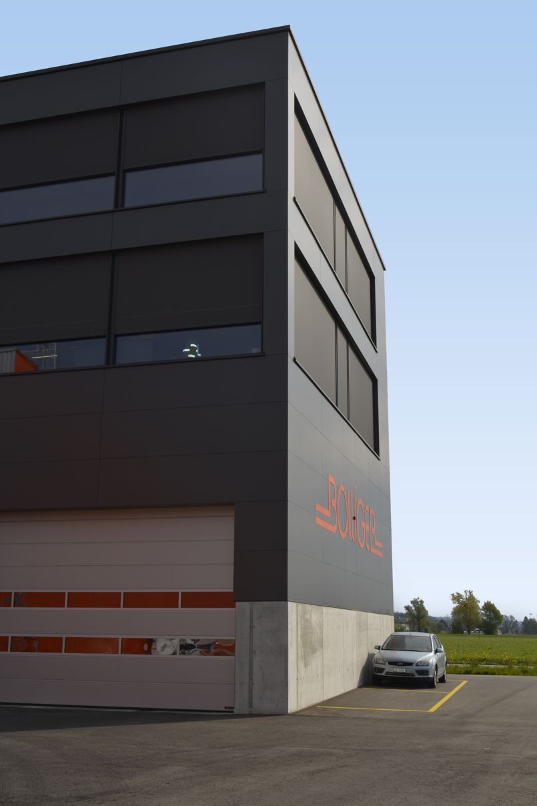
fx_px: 906
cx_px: 268
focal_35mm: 40
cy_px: 403
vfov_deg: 47.9
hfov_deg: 33.0
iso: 100
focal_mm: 27
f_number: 14
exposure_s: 1/200
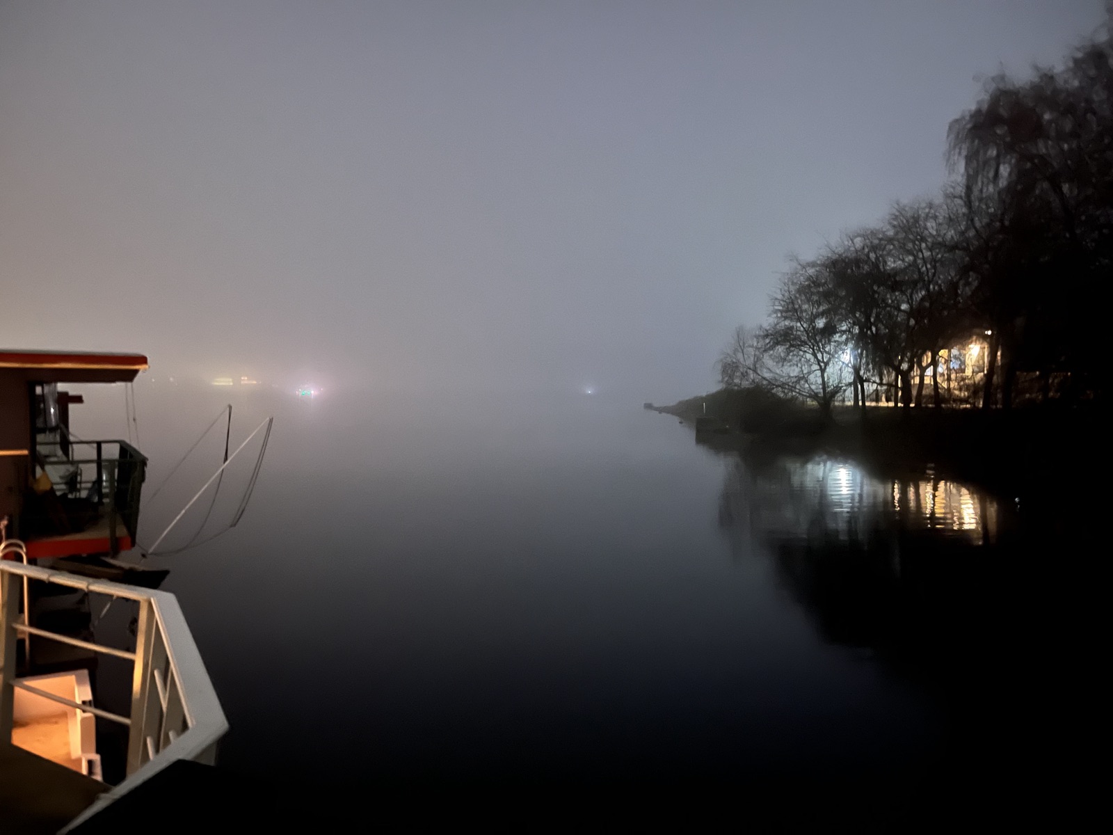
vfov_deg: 53.1
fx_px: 836
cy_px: 418
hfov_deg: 67.3
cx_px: 556
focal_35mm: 26
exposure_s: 1/2
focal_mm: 5.1
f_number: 1.6
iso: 2000
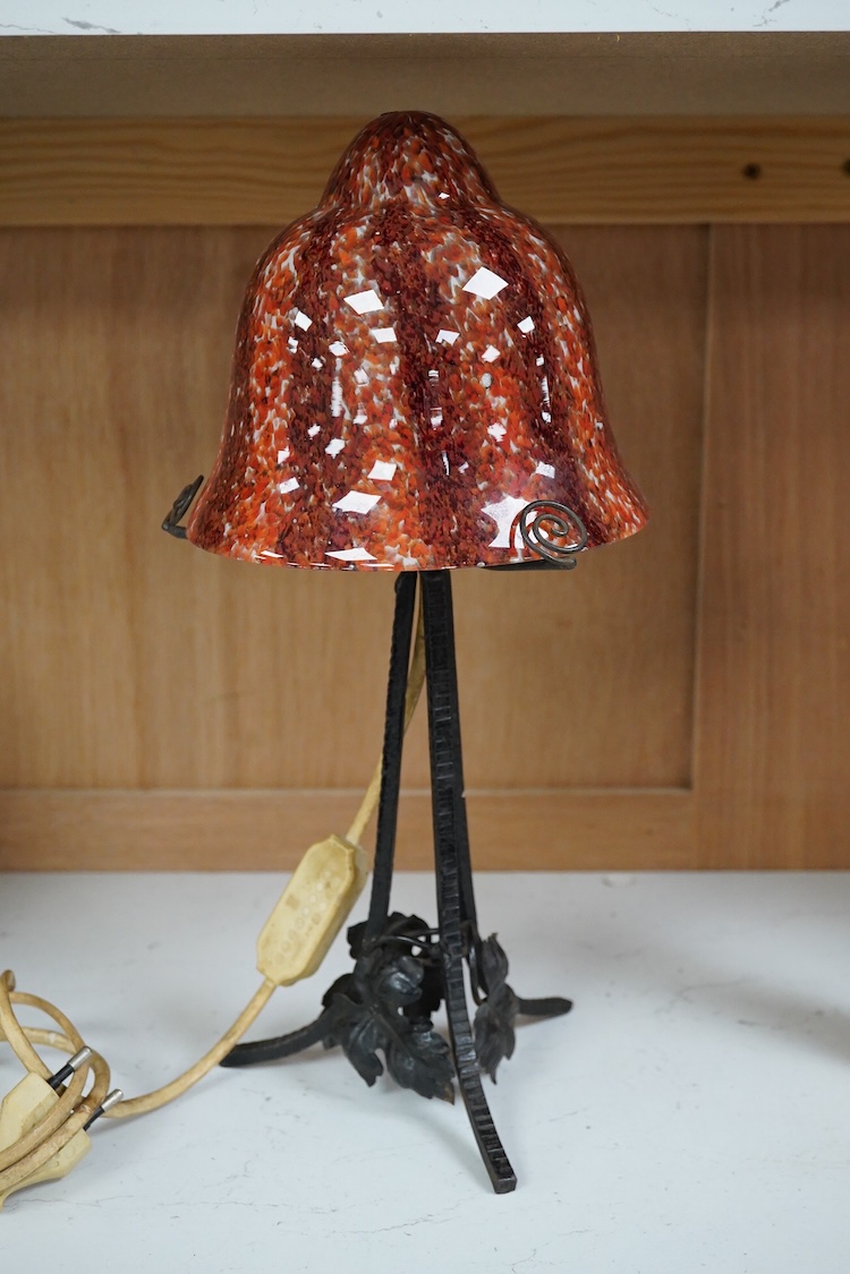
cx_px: 425
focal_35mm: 45
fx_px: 1594
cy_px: 637
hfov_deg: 29.9
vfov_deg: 43.6
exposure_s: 1/250
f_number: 8
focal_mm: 30
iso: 3200
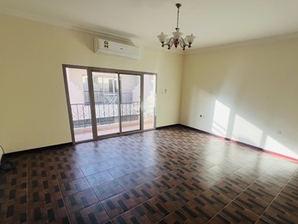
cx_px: 166
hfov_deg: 90.6
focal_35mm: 17
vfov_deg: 74.3
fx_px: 146
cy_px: 130
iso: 160
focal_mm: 1.57
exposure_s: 1/99
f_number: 1.8
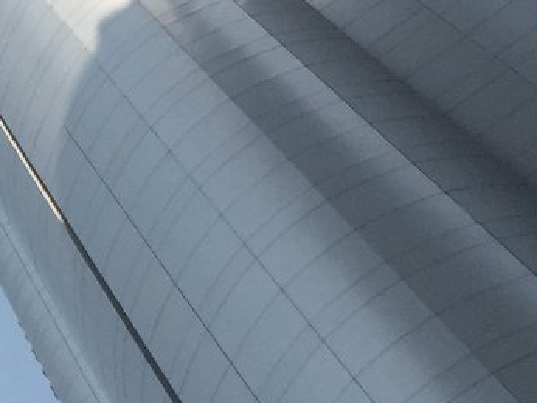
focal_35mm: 134
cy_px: 322
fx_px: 2080
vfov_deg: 11.0
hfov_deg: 13.7
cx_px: -310
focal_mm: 4.15
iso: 32
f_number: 2.2
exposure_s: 1/4950
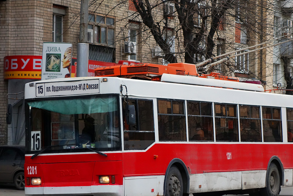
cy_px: 98
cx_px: 156
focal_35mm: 138
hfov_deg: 14.9
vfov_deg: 9.9
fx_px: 1123
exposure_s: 1/500
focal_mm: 36.84
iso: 640
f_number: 4.9
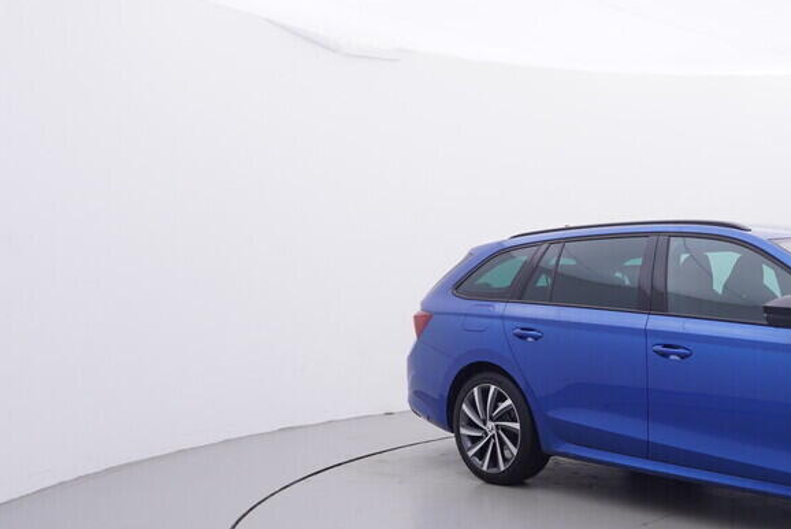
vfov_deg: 33.1
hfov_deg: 45.1
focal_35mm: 40
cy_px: 374
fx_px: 877
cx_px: 675
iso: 200
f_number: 5
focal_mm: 15
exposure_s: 1/80
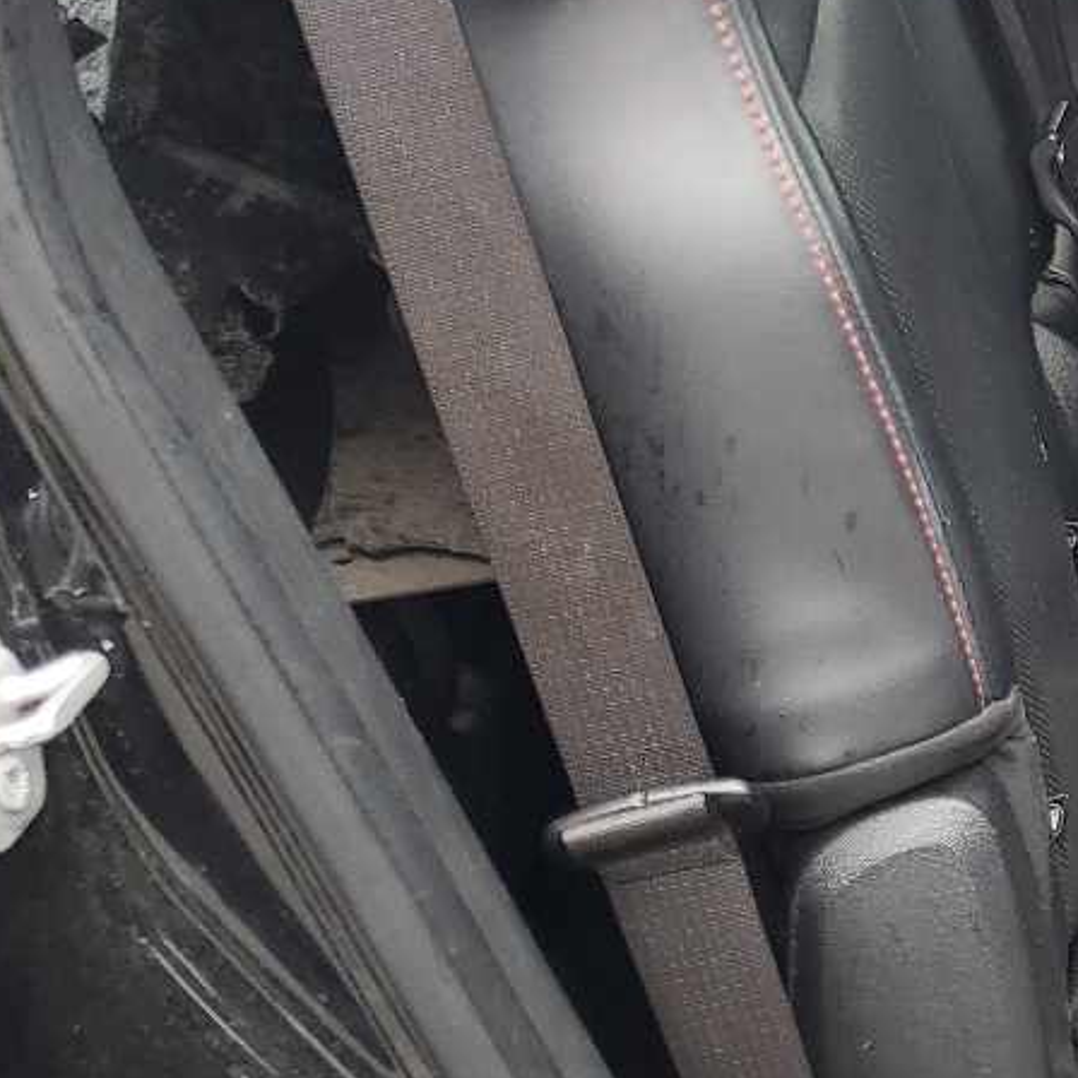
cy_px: 178
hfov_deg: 19.1
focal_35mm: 82
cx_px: 1511
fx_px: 2889
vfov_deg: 20.8
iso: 50
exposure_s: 1/192
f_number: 1.5
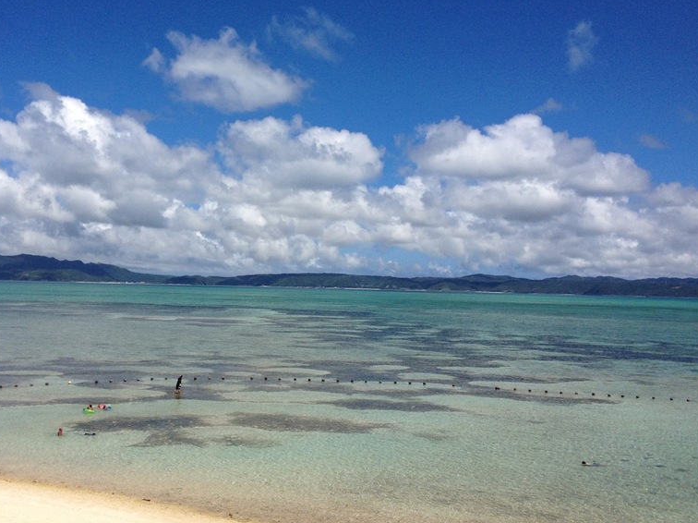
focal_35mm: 44
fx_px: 887
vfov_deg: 32.8
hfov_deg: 42.8
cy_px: 246
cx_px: 278
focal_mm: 4.28
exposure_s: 1/3460
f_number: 2.4
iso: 64
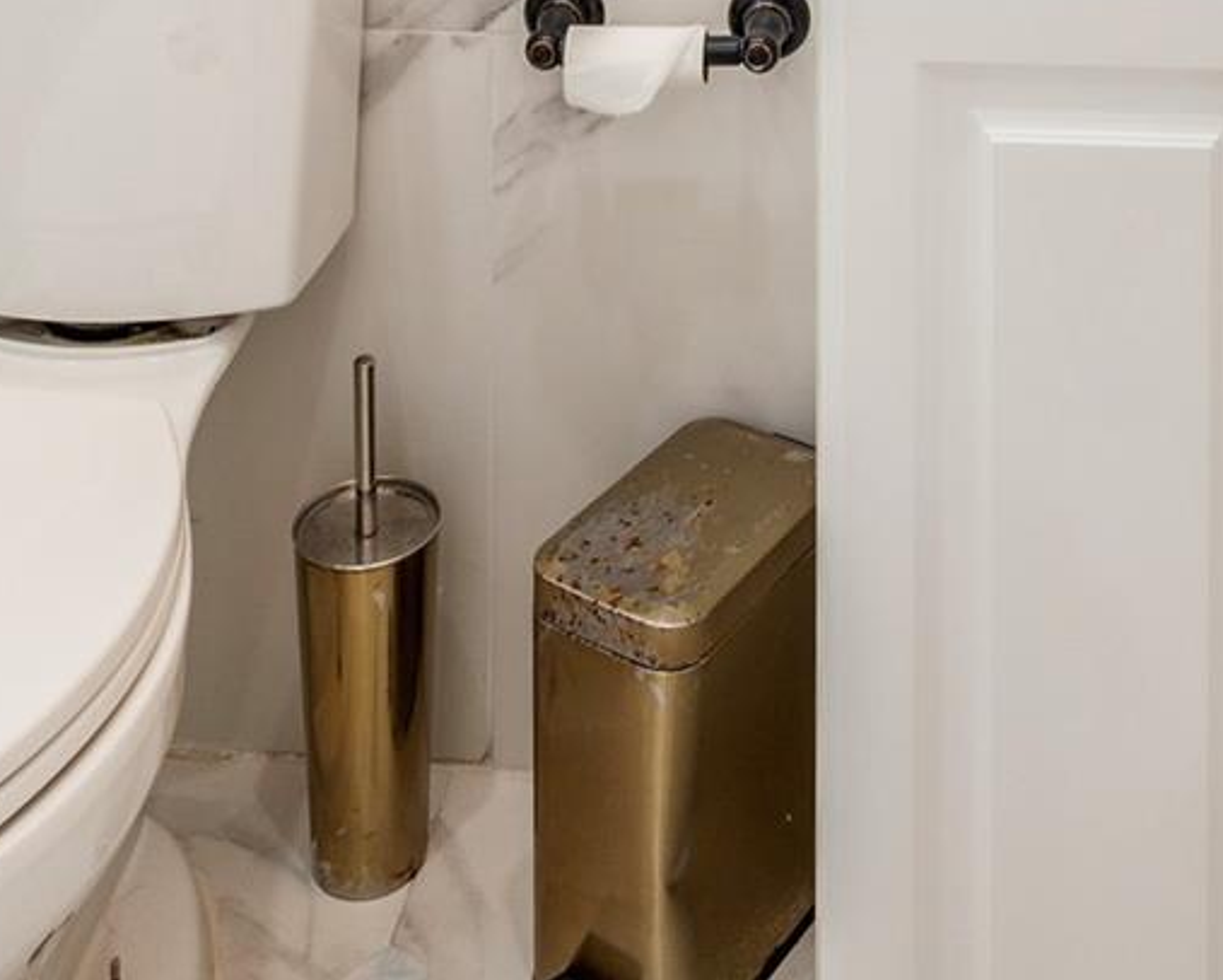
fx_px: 1919
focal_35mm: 53
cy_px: -541
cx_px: 736
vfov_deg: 22.6
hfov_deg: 35.2
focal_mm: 14
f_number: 11
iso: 200
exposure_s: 1/2
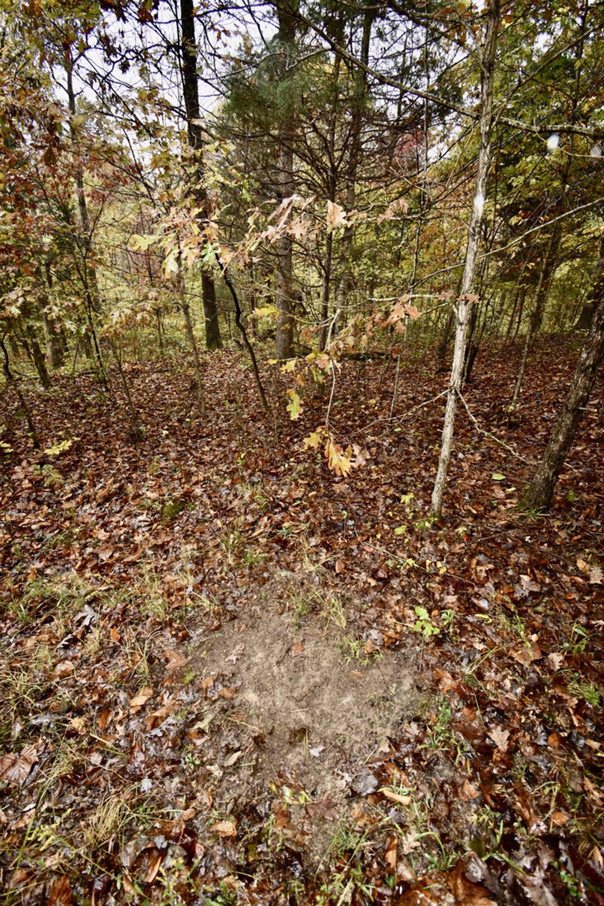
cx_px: 302
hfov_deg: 77.3
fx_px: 377
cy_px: 453
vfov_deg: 100.4
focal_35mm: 15
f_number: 5.6
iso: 100
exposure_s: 1/125
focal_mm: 10
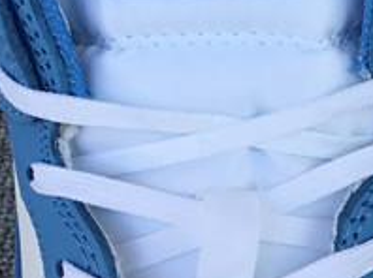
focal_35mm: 141
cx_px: 486
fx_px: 1517
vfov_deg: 10.5
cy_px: 174
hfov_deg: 13.5
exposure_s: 1/411
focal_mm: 3.3
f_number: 2.4
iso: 25
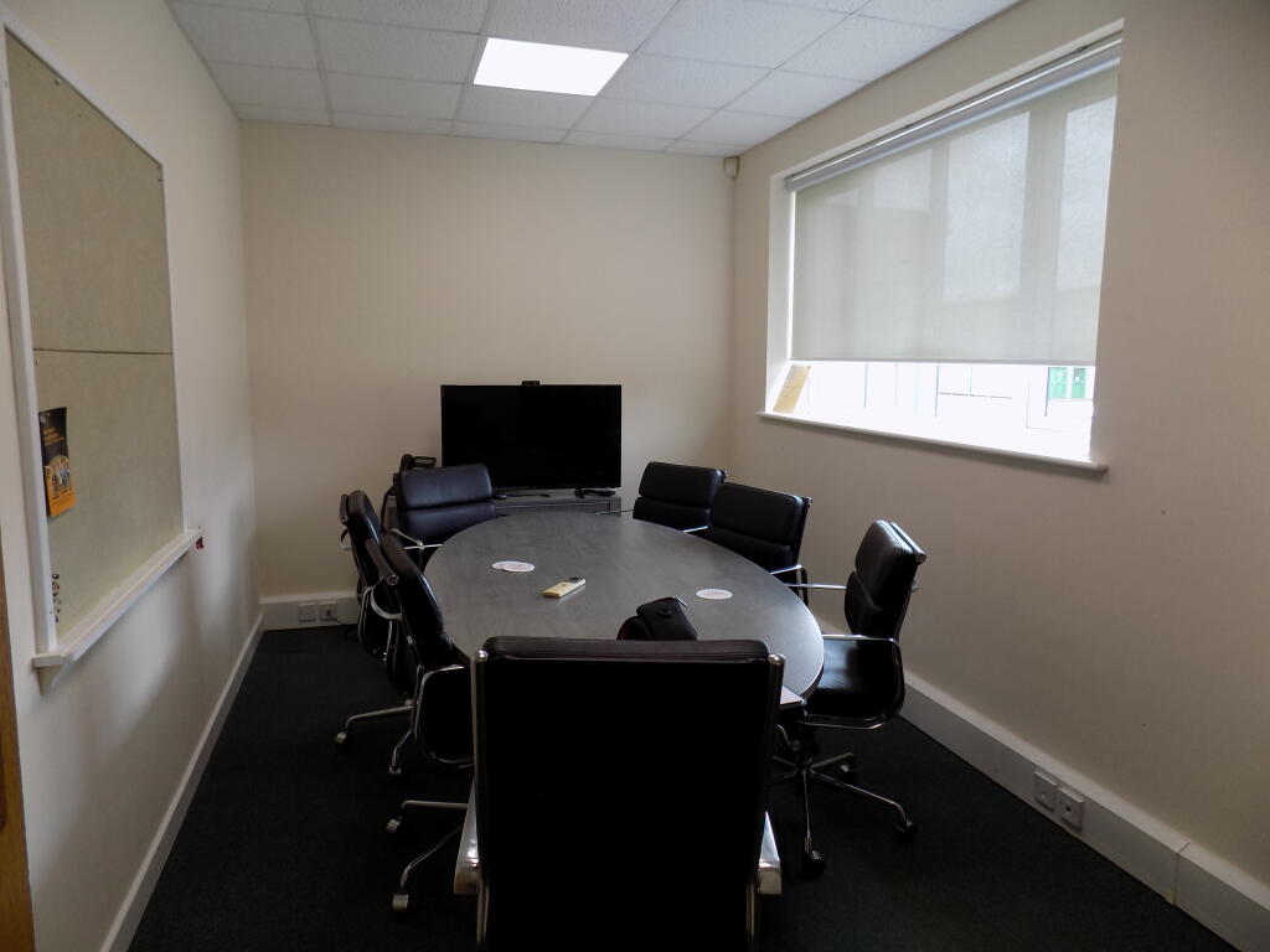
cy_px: 476
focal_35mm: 23
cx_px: 635
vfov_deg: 58.9
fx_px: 844
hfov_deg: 73.9
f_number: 3.1
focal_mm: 4
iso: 80
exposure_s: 1/50
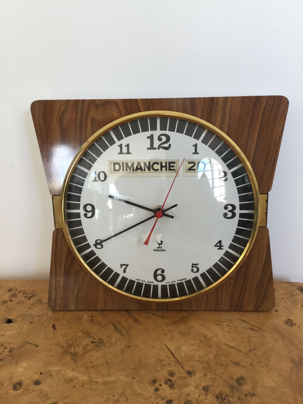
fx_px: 362
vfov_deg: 58.4
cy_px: 202
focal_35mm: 31
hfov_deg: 45.4
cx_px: 152
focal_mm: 3.3
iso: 32
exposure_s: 1/33
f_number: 2.4
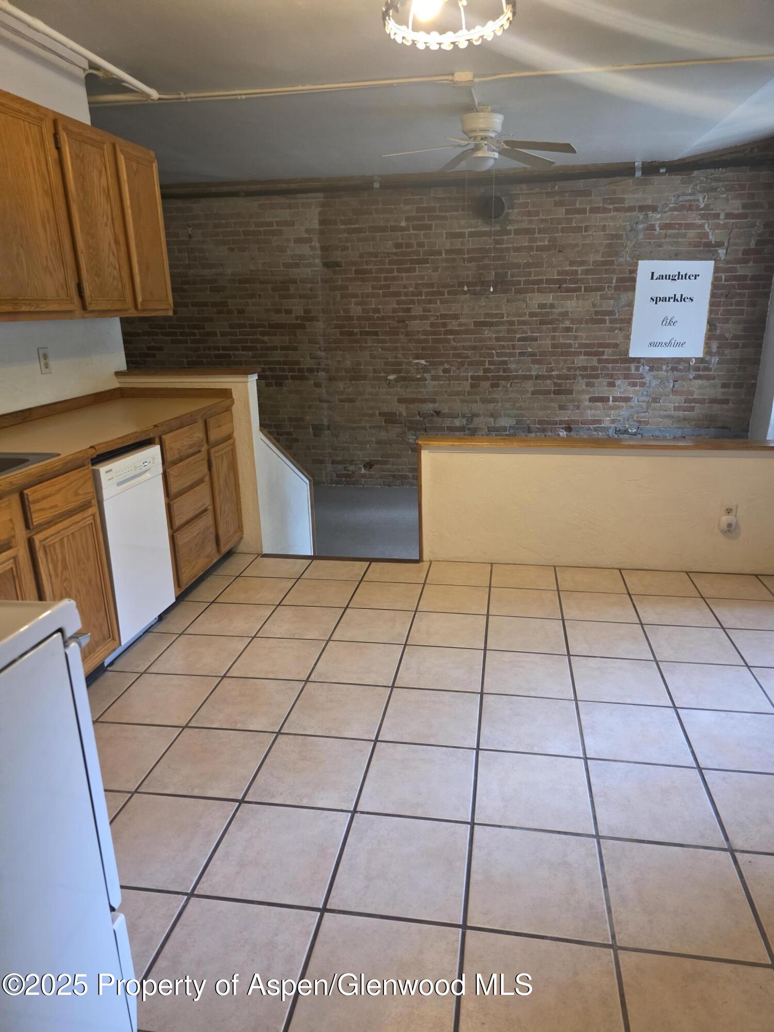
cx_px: 387
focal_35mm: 23
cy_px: 516
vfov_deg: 73.9
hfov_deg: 58.9
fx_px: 686
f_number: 1.7
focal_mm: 6.3
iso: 640
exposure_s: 1/120
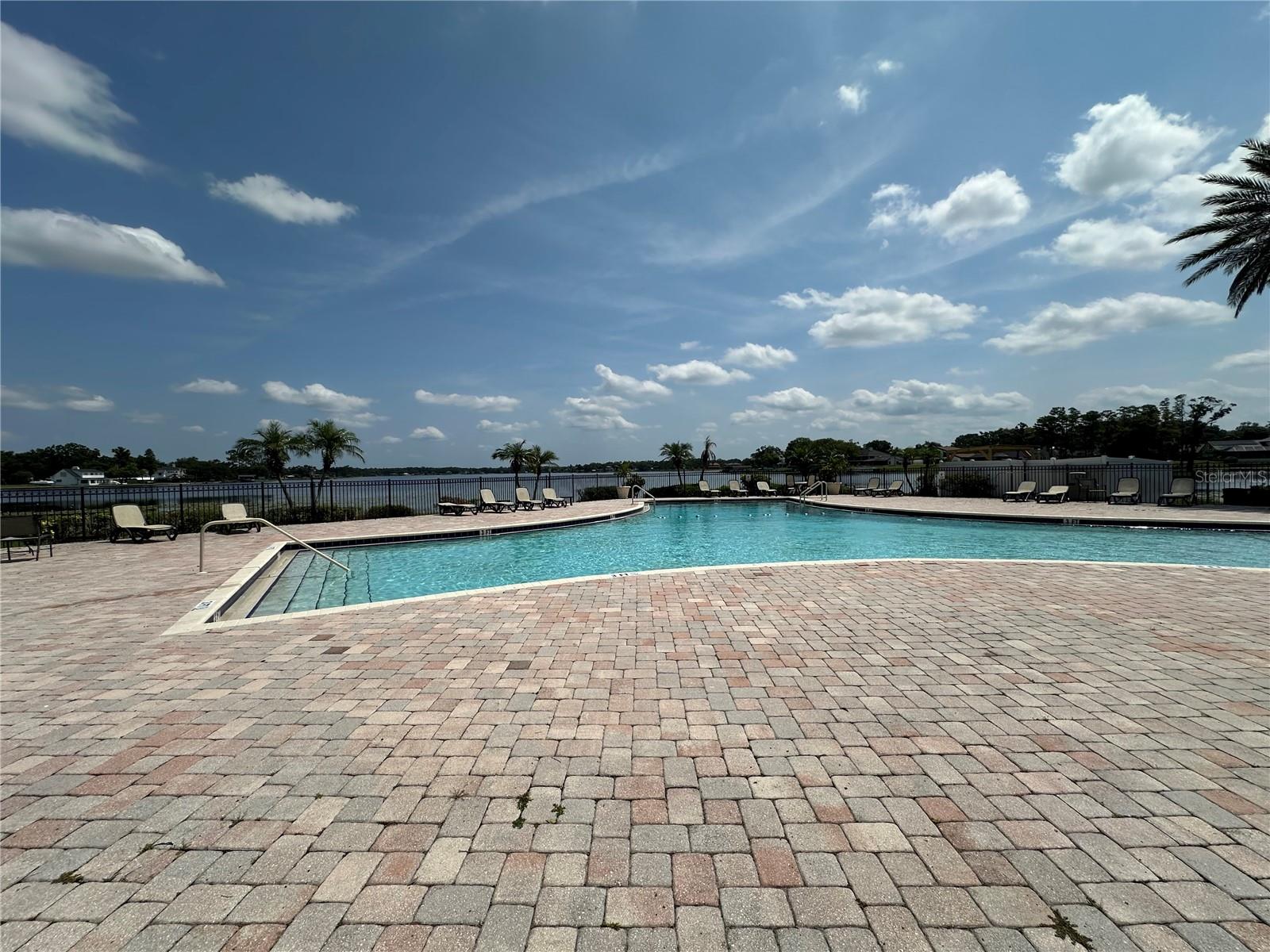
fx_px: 514
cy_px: 476
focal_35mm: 14
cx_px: 635
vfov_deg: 85.7
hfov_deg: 102.1
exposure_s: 1/5291
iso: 50
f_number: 2.2
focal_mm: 2.22
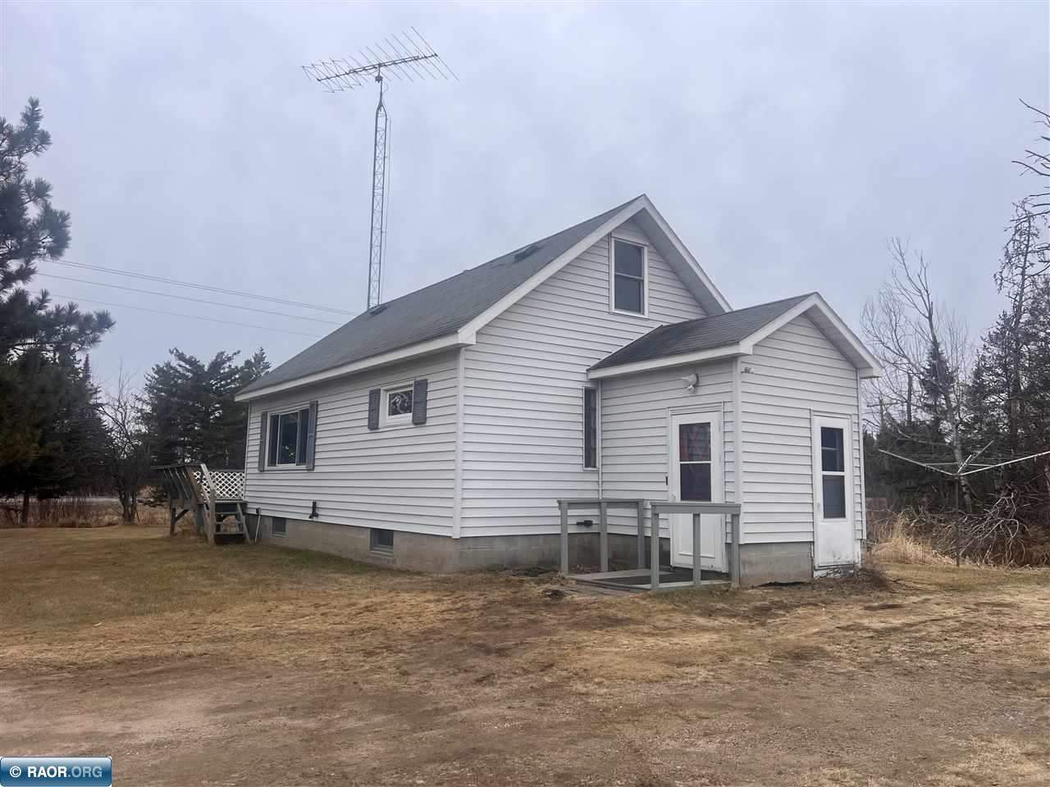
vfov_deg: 53.1
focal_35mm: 26
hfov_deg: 67.3
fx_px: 789
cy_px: 394
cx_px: 525
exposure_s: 1/2994
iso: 50
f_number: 1.5
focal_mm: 5.7
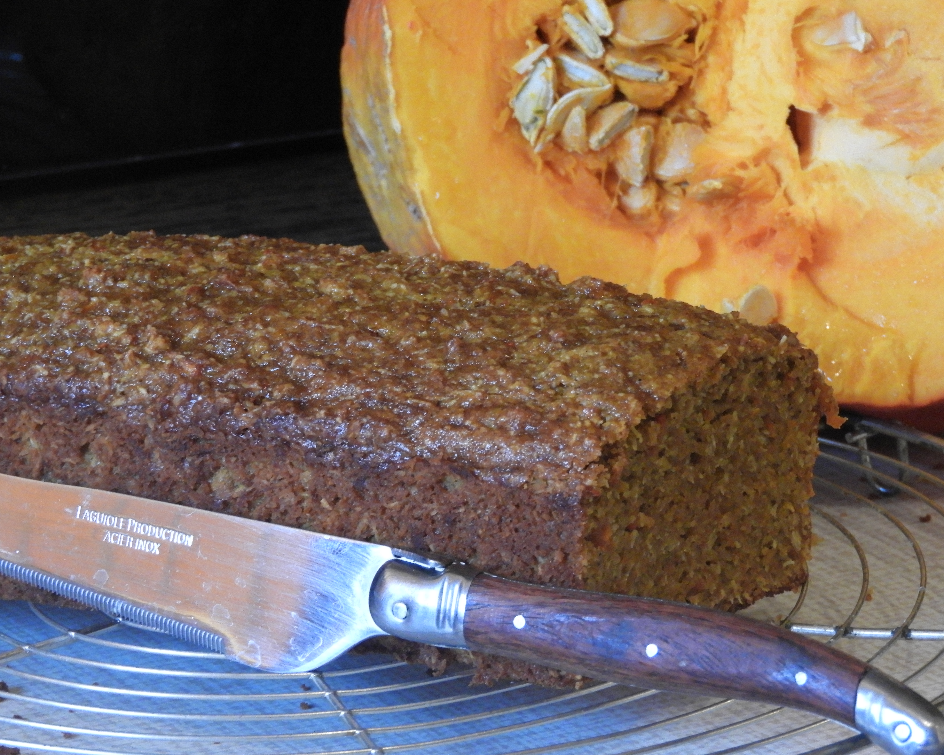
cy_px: 377
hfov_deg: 8.4
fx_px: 6426
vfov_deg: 6.7
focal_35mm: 230
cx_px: 466
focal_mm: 39.4
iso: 800
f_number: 5.3
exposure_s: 1/6
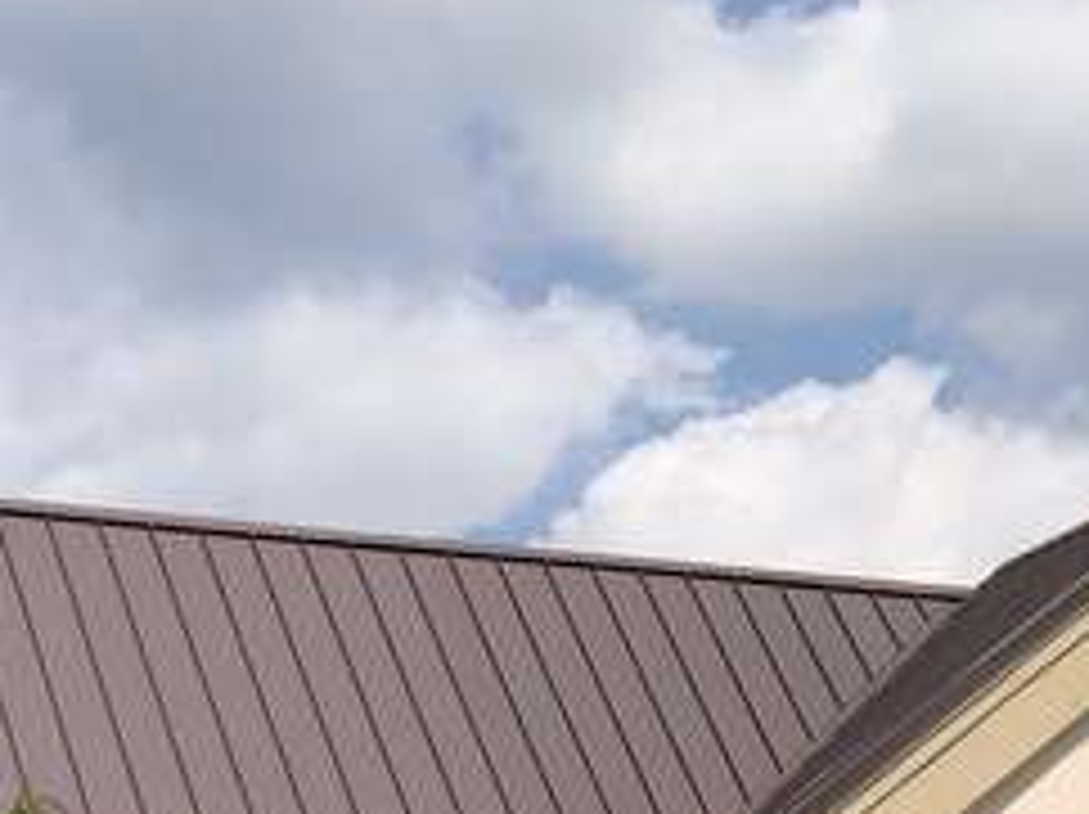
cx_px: 1076
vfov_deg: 8.5
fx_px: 5406
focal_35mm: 172
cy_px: 1151
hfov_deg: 11.4
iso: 16
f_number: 2.4
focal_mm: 6
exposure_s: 1/1919
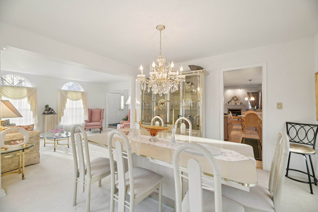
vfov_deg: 81.2
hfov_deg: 104.3
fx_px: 124
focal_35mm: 14
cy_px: 106
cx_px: 159
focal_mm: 14
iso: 140
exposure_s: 1/15
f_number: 8
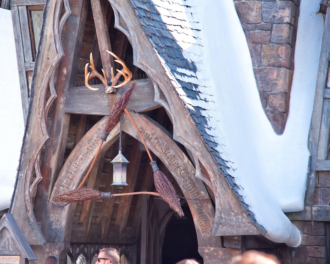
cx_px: 124
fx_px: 1231
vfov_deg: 12.2
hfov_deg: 15.3
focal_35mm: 126
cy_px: 126
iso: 250
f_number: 4
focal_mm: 105
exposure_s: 1/250
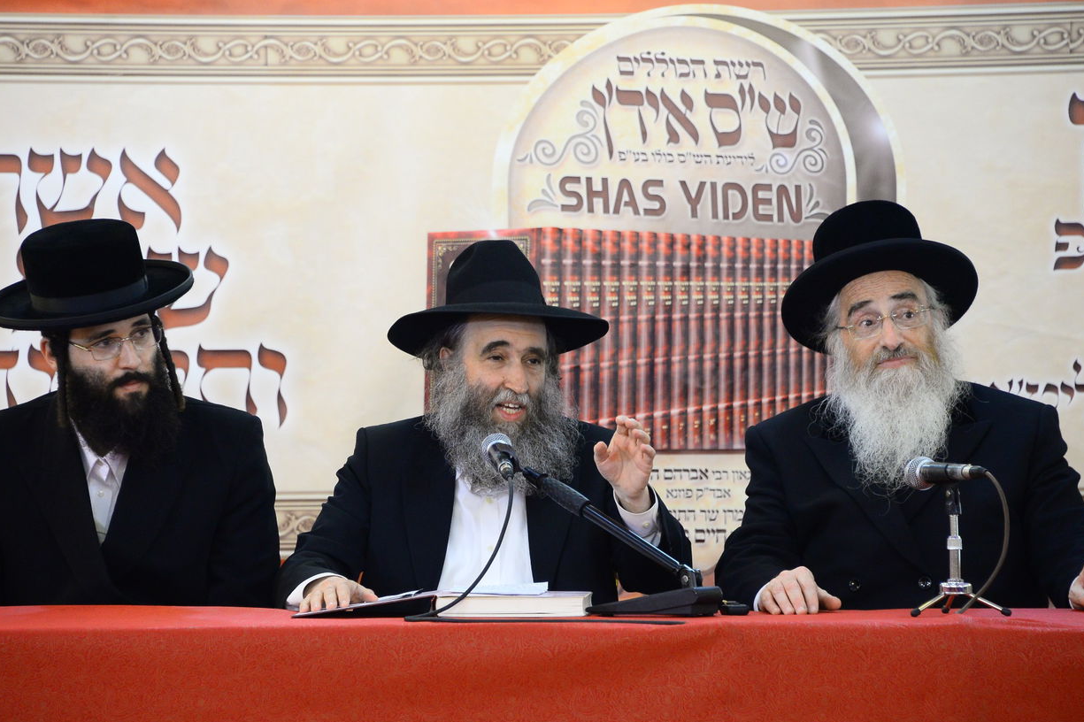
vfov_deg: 5.7
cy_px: 412
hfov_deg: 8.6
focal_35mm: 240
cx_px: 526
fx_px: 7224
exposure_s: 1/80
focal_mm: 210
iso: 2500
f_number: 5.6
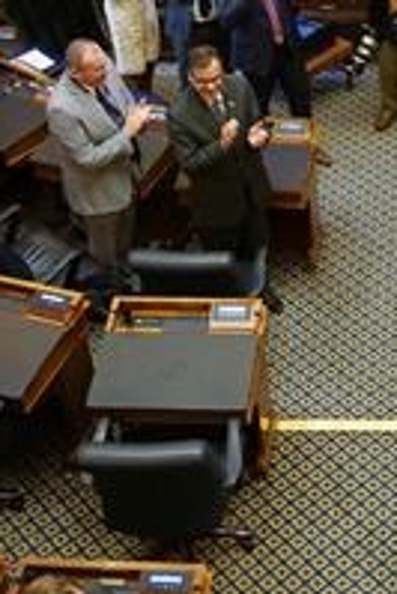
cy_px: 182
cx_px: 428
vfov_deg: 26.8
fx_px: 1238
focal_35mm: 75
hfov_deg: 17.6
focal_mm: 23
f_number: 2.8
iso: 3200
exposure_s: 1/250
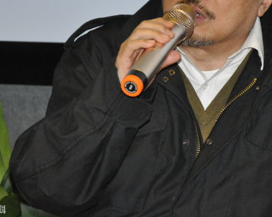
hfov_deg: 7.8
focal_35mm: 247
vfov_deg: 6.3
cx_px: 192
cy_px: 56
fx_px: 1988
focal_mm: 90
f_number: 5.6
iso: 2000
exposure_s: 1/60
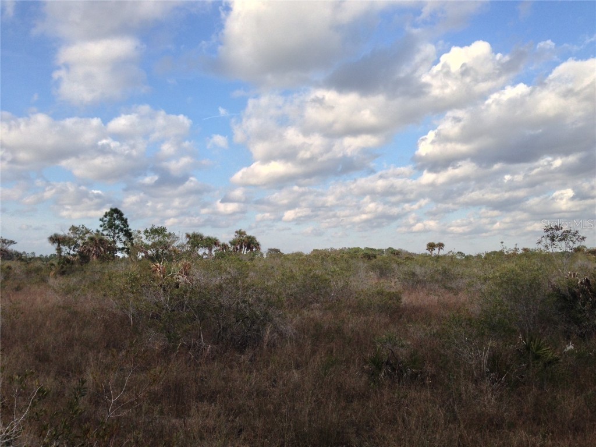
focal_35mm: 33
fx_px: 568
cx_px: 298
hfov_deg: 55.4
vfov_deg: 42.9
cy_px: 224
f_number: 2.4
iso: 50
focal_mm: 4.12
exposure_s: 1/1043
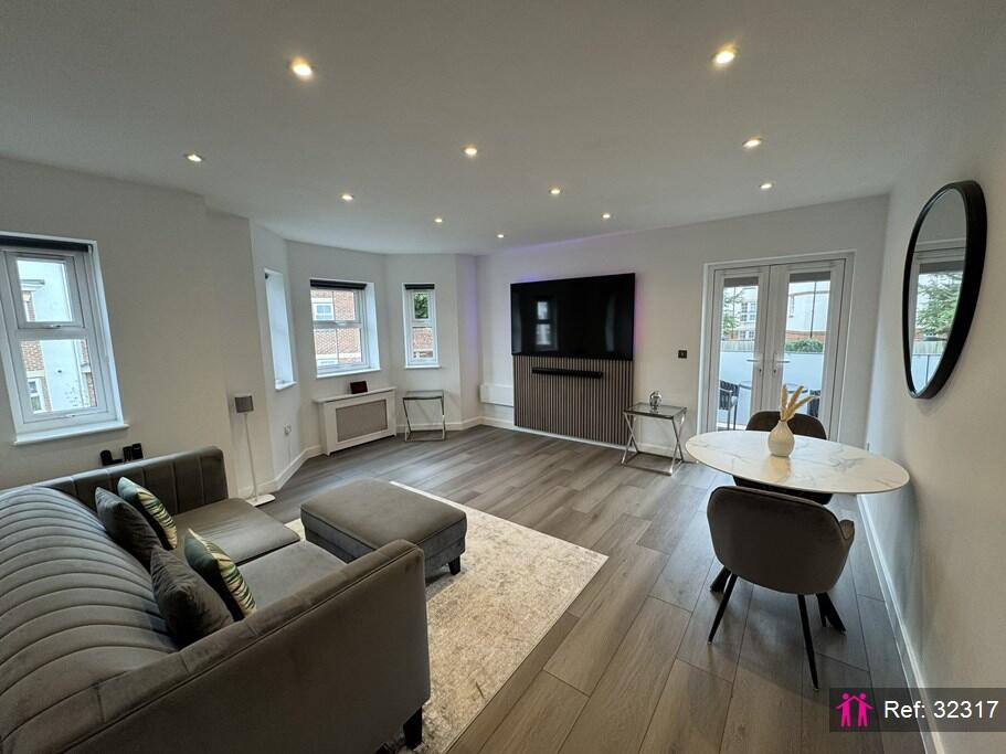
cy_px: 377
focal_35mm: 14
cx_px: 503
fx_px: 407
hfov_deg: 102.1
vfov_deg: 85.7
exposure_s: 1/100
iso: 125
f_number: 2.2
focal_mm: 2.22
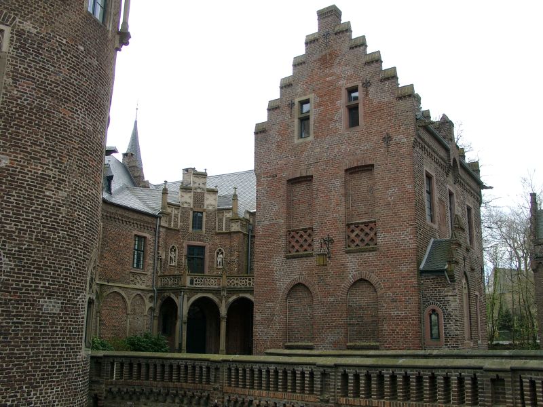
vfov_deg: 41.8
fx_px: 533
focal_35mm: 34
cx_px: 272
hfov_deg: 54.0
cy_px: 204
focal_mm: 7.13
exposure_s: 1/227
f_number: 4
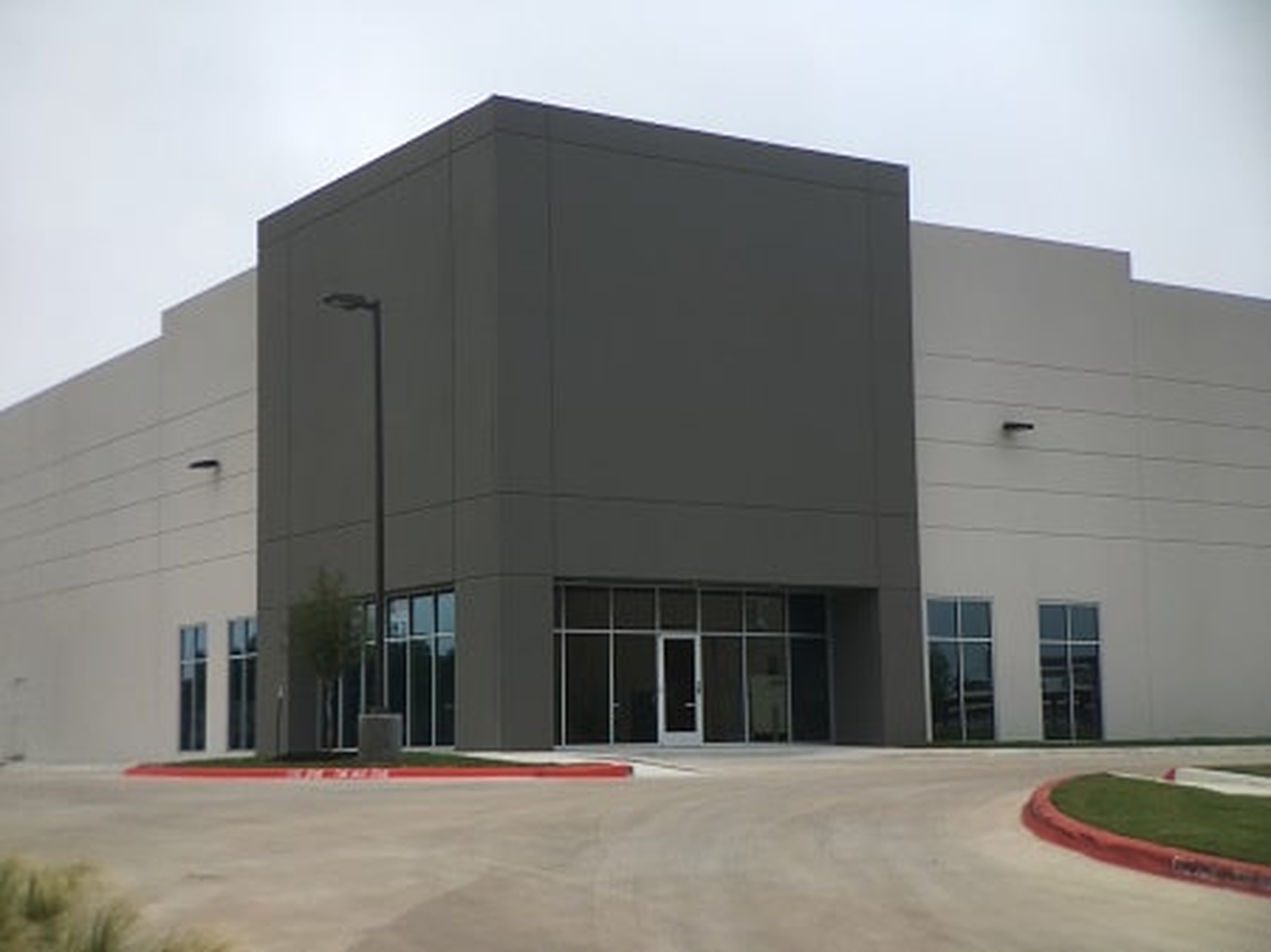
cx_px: 636
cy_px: 476
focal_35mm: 29
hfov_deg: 61.7
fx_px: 1064
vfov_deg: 48.2
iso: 25
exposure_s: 1/475
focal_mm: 4.15
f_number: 2.2
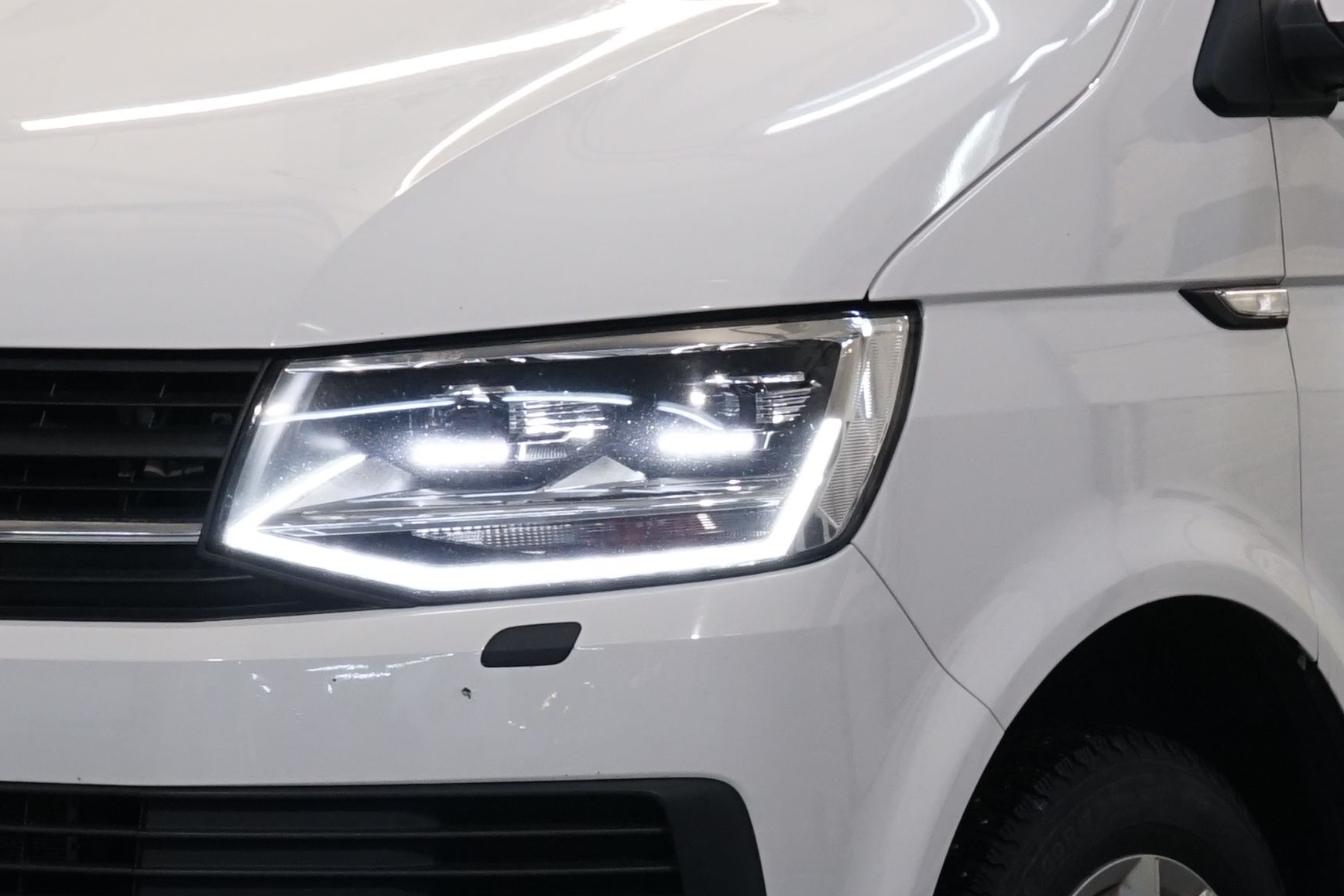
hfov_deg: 8.5
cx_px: 1020
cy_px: 493
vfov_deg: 5.7
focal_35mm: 242
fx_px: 9033
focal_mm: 70
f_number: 8
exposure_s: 1/30
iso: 640
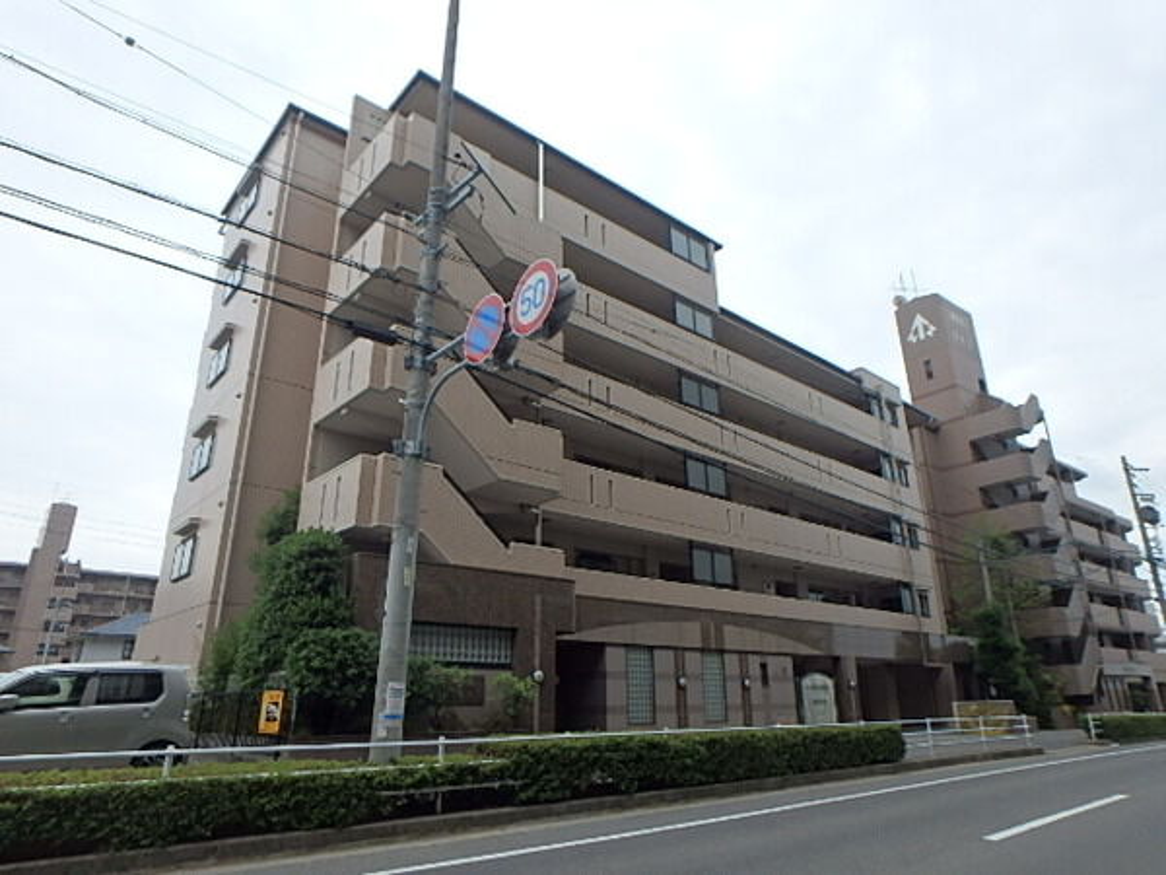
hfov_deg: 79.0
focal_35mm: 21
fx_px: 707
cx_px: 583
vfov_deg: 63.4
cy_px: 438
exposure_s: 1/800
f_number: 3.5
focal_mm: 3.7
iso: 125
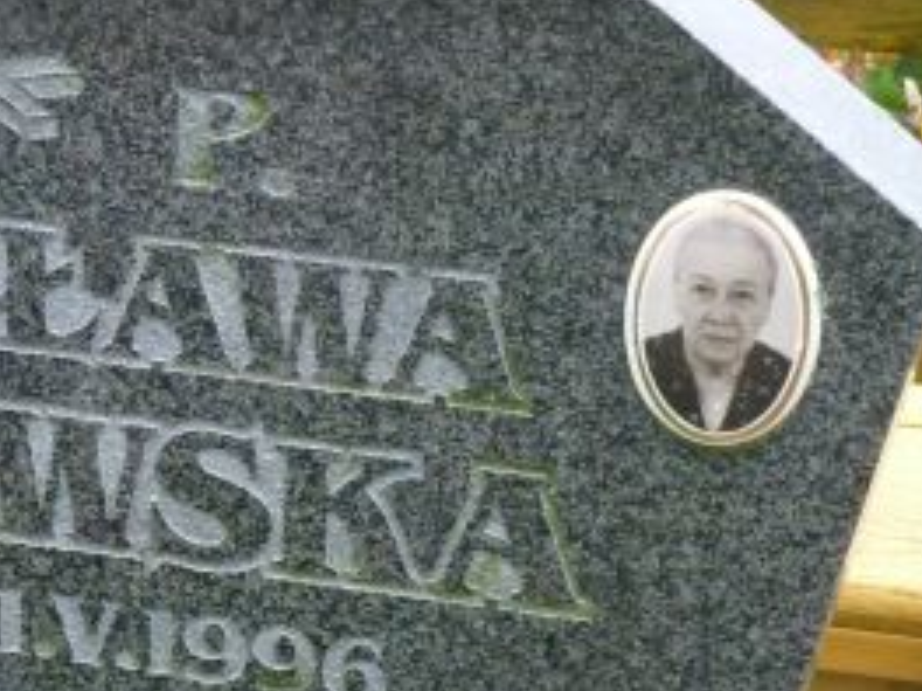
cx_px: -60
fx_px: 4659
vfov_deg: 8.5
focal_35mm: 175
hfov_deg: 11.2
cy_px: 540
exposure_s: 1/80
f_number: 4.1
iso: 400
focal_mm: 11.9
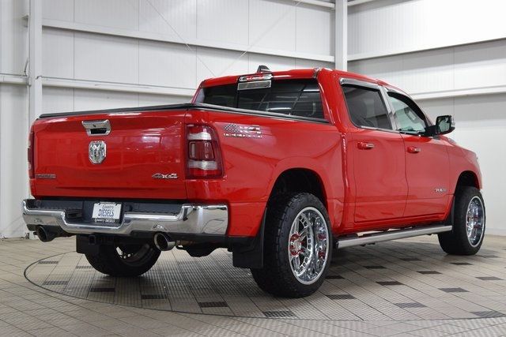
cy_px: 168
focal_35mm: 54
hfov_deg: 36.9
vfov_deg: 25.1
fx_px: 759
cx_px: 253
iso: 1600
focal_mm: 36
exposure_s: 1/60
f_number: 6.3
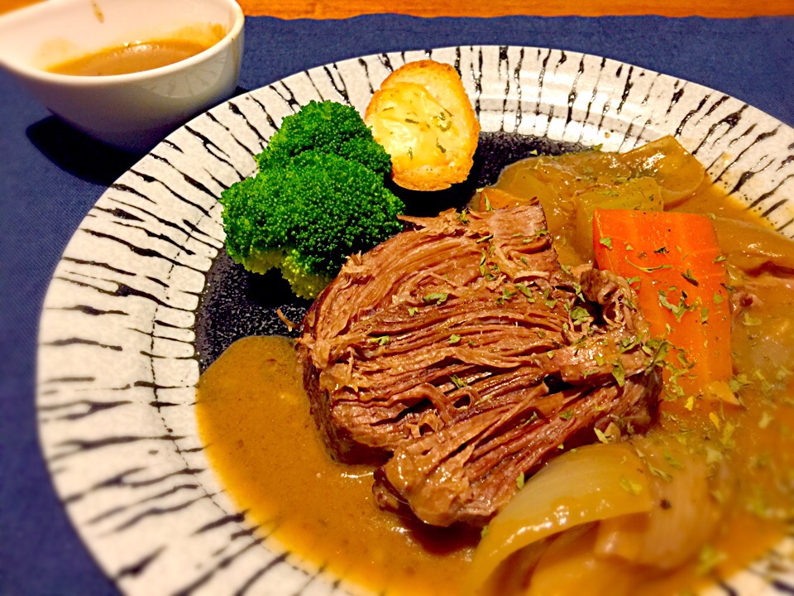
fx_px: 665
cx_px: 397
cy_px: 298
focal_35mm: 29
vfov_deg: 48.2
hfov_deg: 61.7
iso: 80
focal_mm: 4.15
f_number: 2.2
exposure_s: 1/15
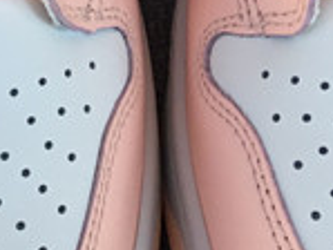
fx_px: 1800
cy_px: -171
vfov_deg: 7.7
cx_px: 65
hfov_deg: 10.5
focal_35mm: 187
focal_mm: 3.3
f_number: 2.4
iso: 25
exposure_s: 1/326
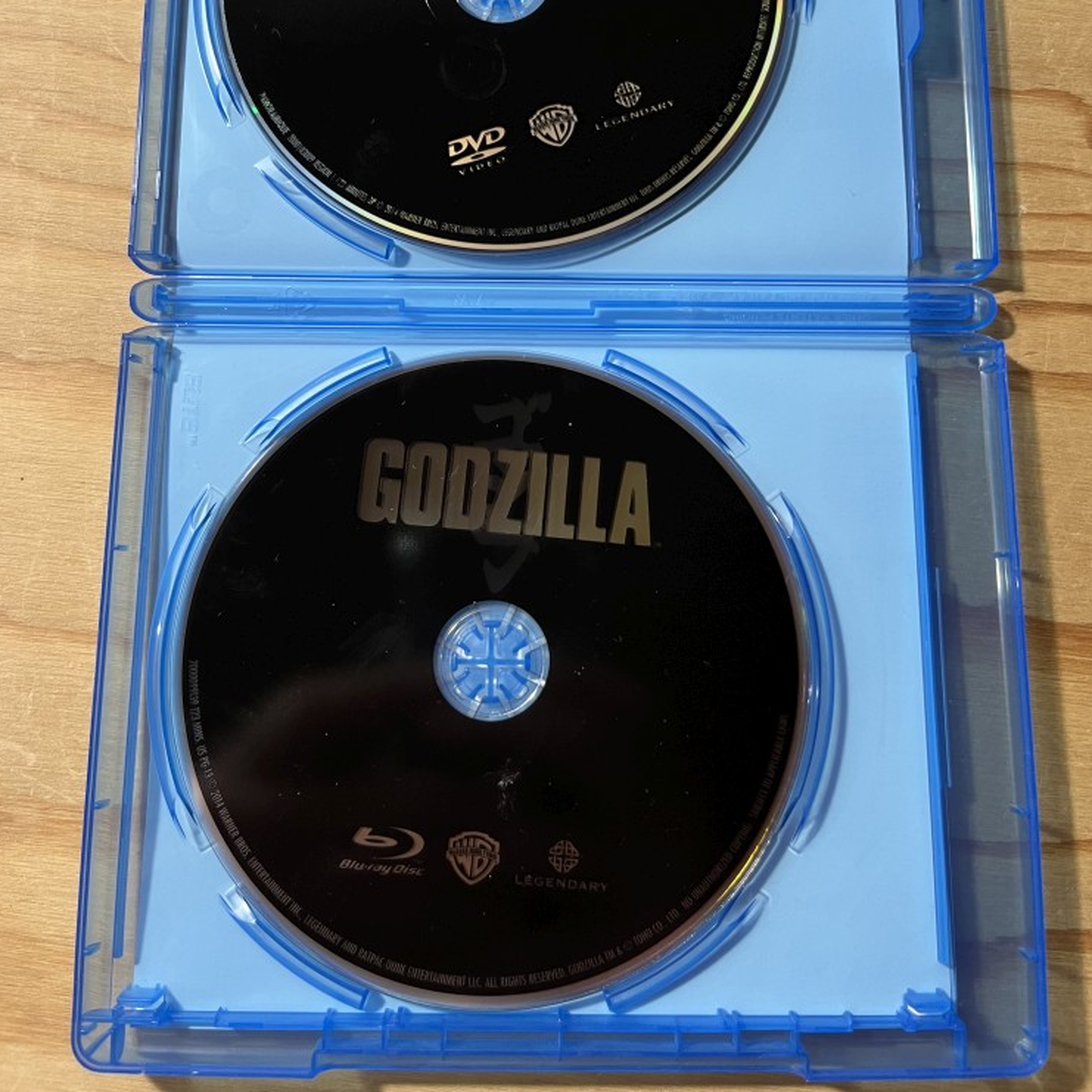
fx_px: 1106
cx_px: 545
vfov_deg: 51.5
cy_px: 358
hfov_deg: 52.5
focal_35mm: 31
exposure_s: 1/60
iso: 160
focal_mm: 5.1
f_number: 1.6
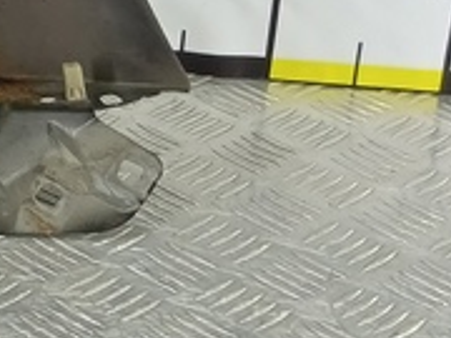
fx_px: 1707
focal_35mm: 131
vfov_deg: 10.7
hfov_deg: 12.5
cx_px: -559
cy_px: -235
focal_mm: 4.11
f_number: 1.6
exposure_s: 1/50
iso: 187
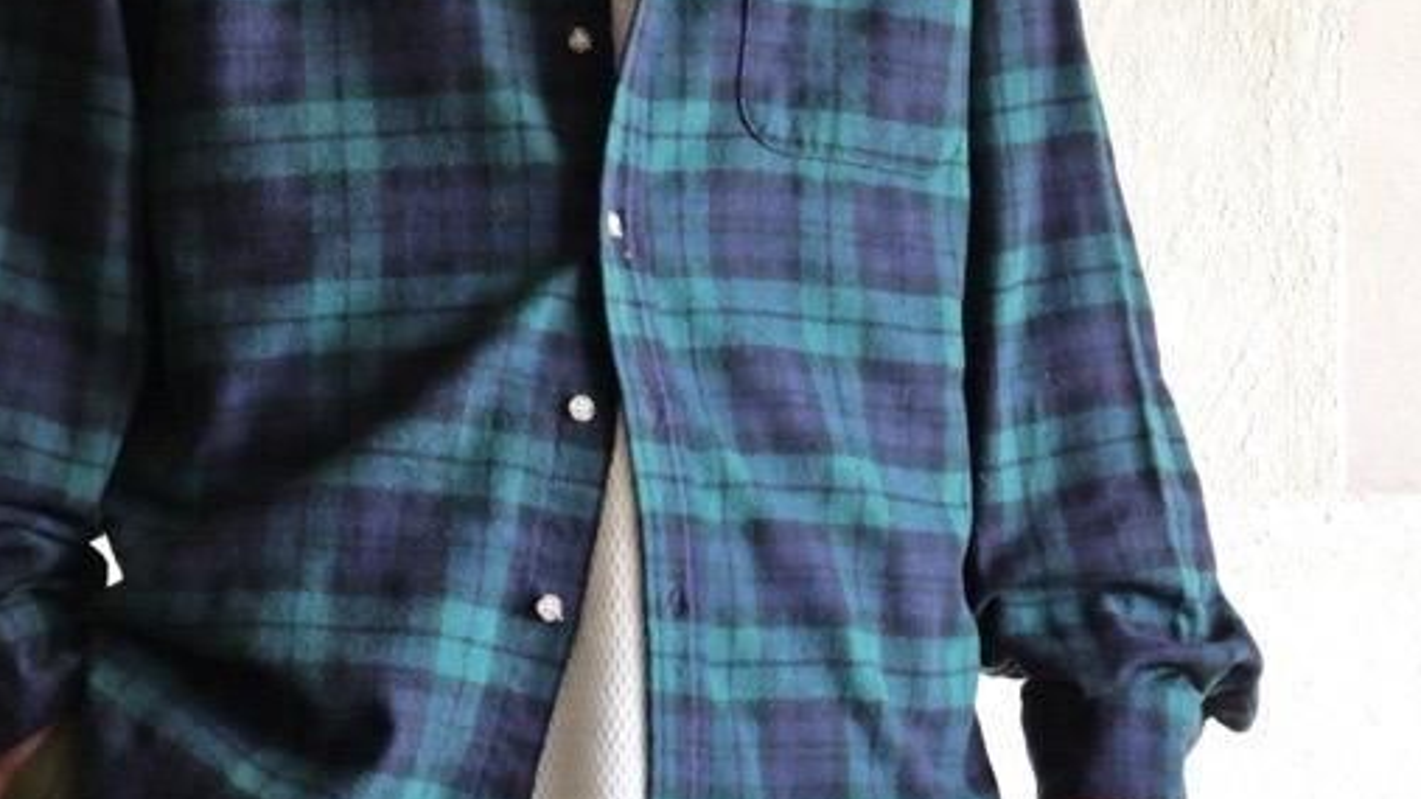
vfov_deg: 6.9
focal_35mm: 176
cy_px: 307
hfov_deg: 12.2
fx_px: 6630
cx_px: 530
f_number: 3.9
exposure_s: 1/125
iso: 1250
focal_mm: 48
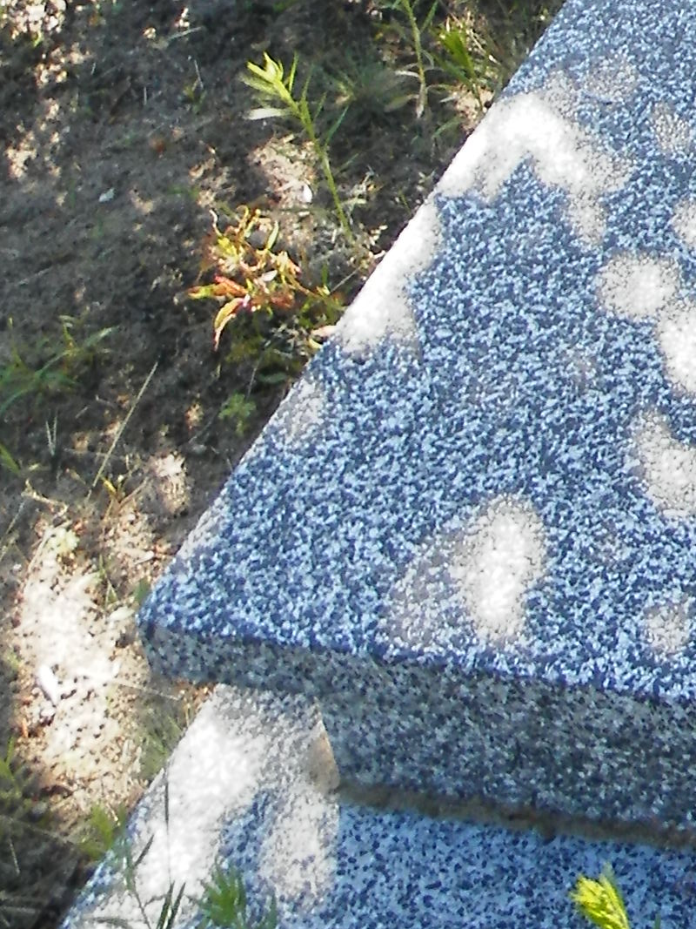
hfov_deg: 12.6
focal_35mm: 108
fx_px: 2896
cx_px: 1211
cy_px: 83
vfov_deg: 17.9
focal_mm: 4.5
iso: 80
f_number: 8.7
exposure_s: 1/20
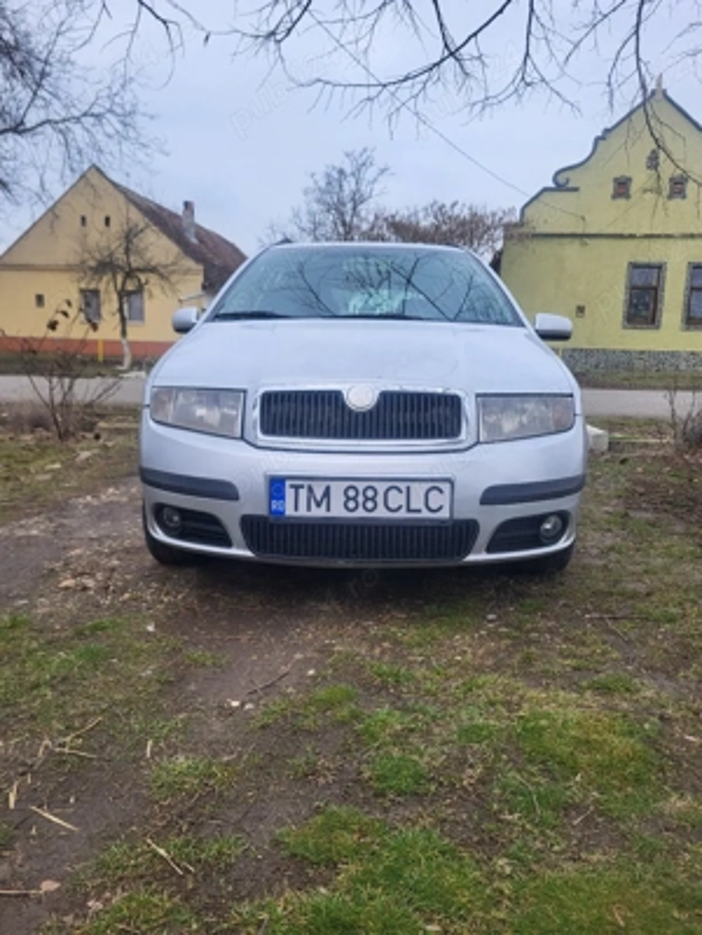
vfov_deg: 67.3
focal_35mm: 26
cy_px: 468
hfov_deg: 53.1
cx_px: 351
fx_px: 703
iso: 40
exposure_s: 1/435
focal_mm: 5.4
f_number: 1.8
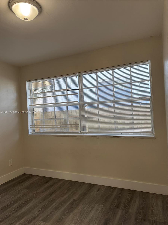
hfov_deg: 56.8
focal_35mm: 24
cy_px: 112
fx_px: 155
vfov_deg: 71.6
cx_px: 84
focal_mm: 6.76
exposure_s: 1/60
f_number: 1.78
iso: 125
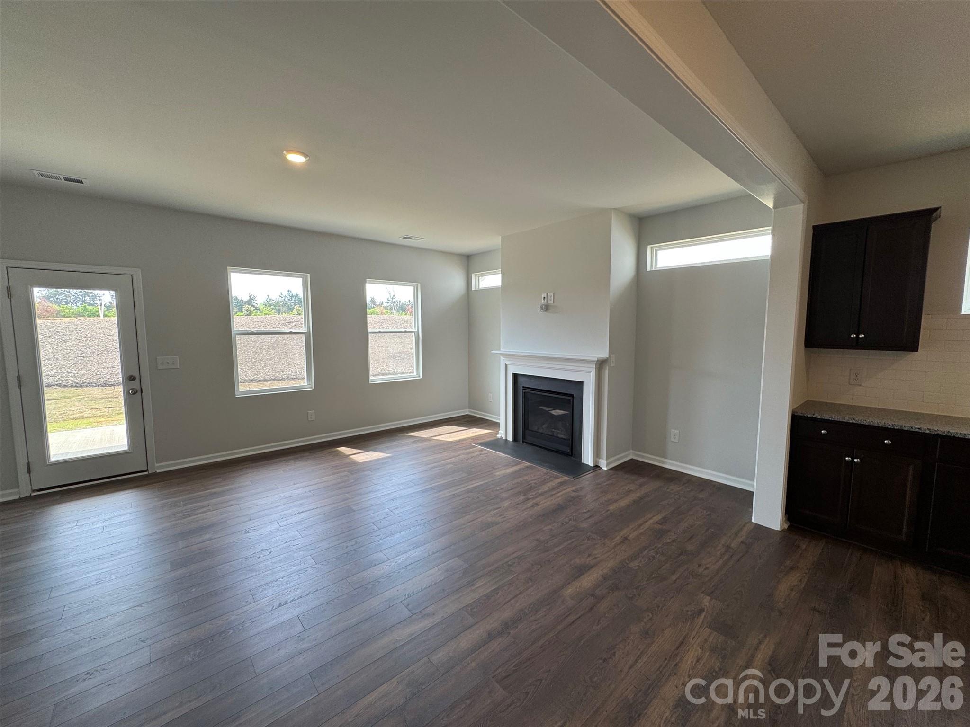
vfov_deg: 85.7
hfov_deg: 102.1
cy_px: 364
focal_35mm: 14
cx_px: 485
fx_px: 392
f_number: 2.2
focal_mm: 2.22
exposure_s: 1/120
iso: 64
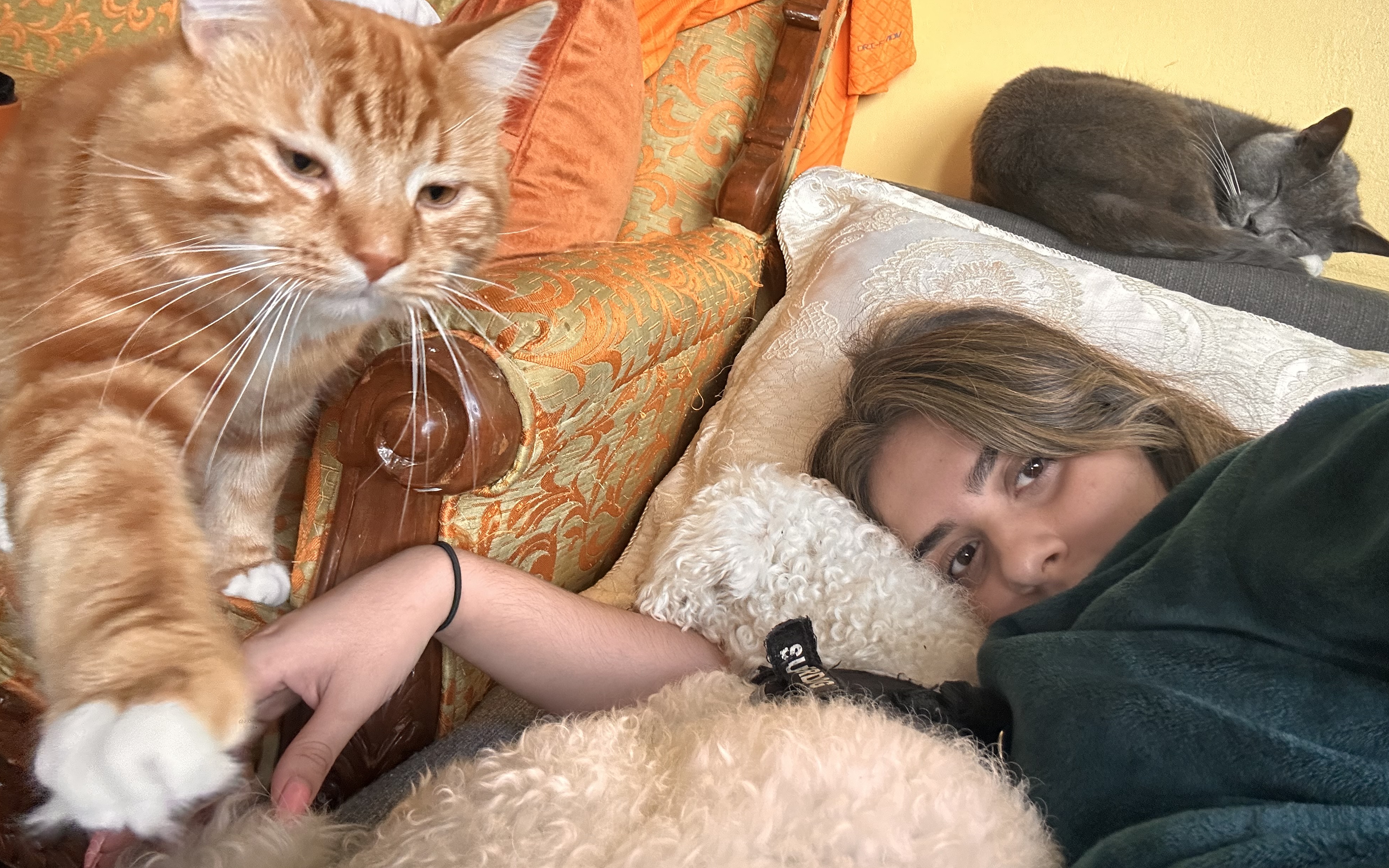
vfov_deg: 49.0
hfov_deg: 72.5
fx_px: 946
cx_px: 686
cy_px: 350
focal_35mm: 25
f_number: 1.9
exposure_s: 1/60
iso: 125
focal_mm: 2.69
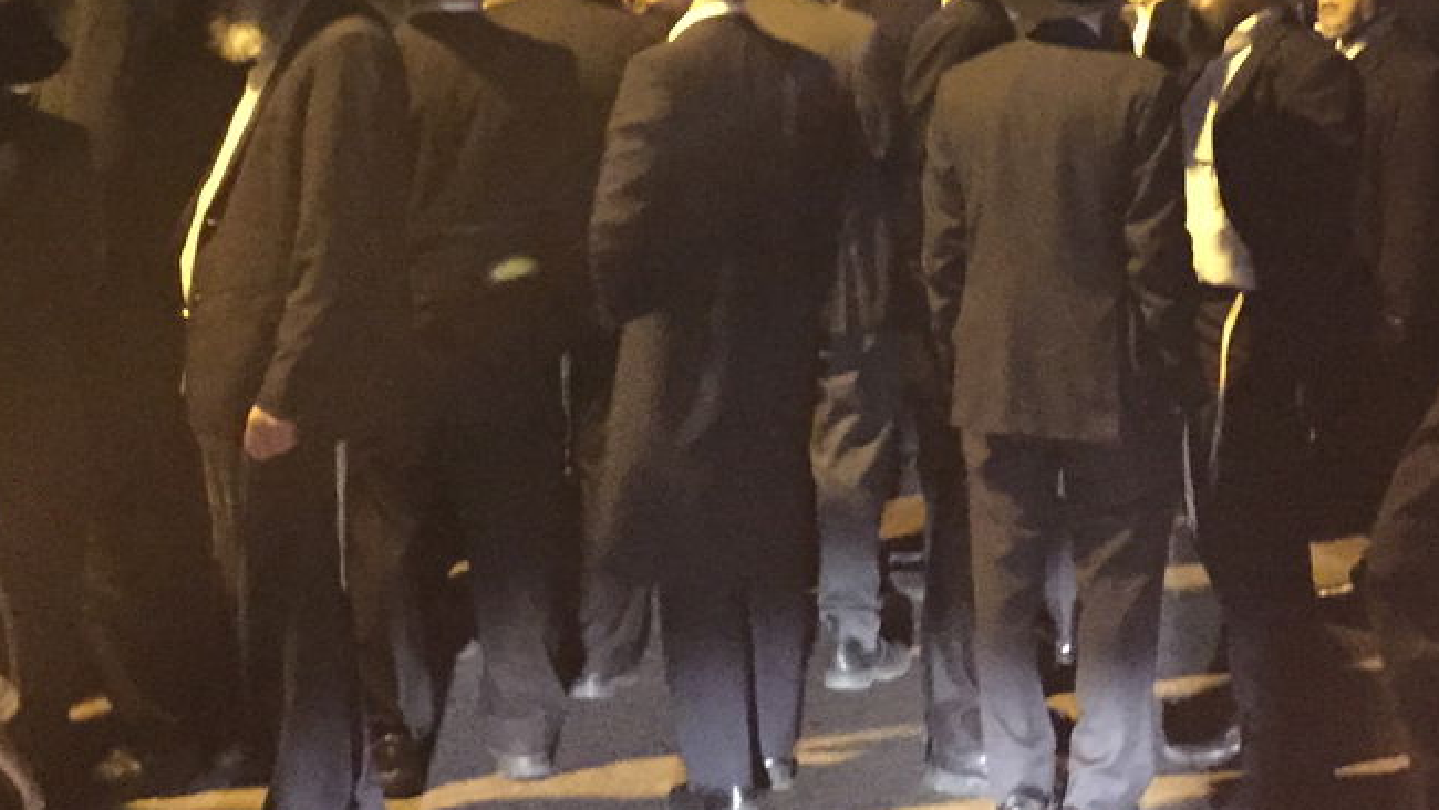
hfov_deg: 31.0
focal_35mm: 68
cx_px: 713
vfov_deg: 17.0
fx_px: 2595
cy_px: -159
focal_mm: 4.15
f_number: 2.2
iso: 1000
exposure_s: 1/15
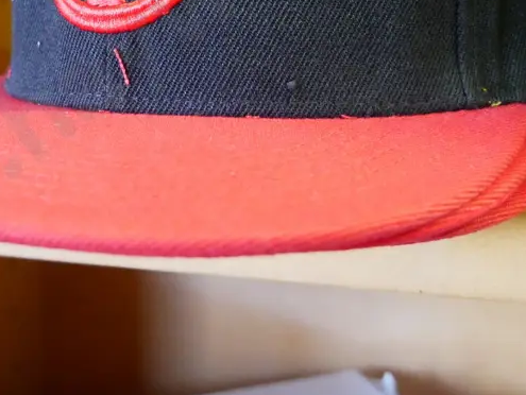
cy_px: -10
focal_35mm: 62
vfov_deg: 22.7
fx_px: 943
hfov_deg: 31.1
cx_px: 217
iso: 3200
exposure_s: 1/60
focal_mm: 15
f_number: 3.7
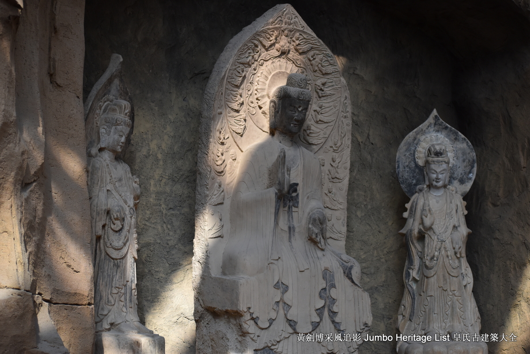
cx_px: 265
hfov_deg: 19.4
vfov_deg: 13.1
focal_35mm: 105
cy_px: 177
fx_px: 1546
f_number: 4.5
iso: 720
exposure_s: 1/250
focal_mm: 70
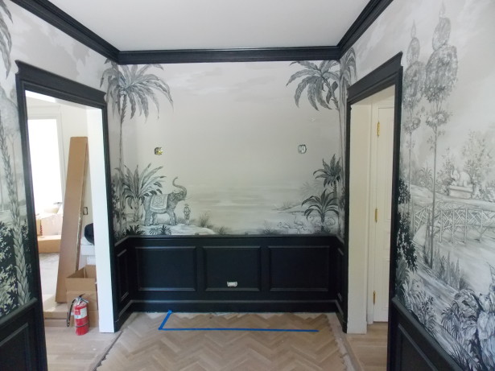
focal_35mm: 23
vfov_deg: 58.9
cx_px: 248
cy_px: 186
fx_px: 329
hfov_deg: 73.9
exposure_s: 1/10
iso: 400
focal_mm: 4
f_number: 3.1
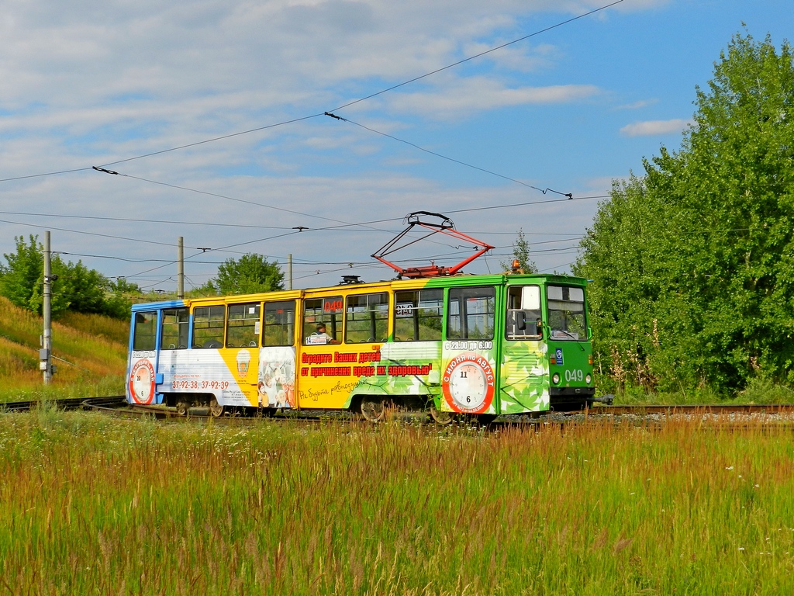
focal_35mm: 46
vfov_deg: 31.5
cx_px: 397
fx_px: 1055
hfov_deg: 41.2
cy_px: 298
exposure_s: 1/800
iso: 160
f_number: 5
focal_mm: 8.1
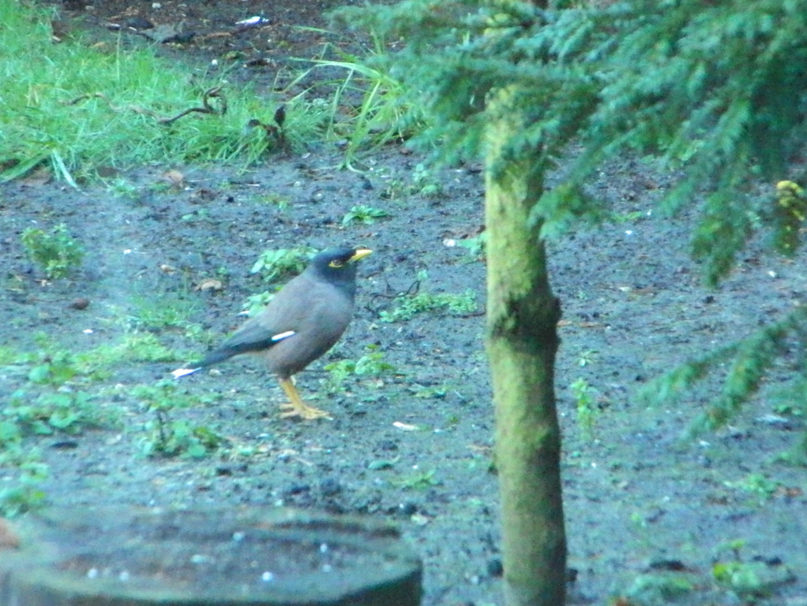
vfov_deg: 3.8
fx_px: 9209
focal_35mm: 395
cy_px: 303
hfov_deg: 5.0
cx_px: 404
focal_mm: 71.2
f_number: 5.7
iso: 6400
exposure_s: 1/200
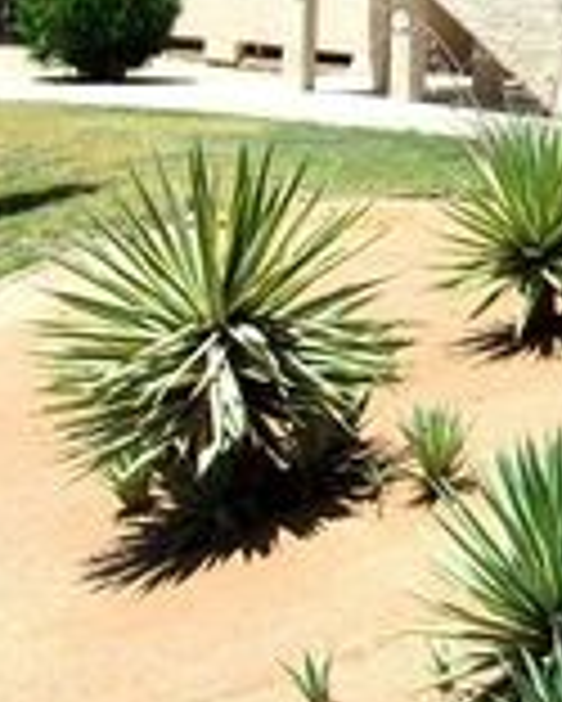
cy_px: -25
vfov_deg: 14.4
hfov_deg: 11.4
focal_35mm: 131
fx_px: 2721
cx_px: 818
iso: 80
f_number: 13.1
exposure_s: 1/75
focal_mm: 7.6
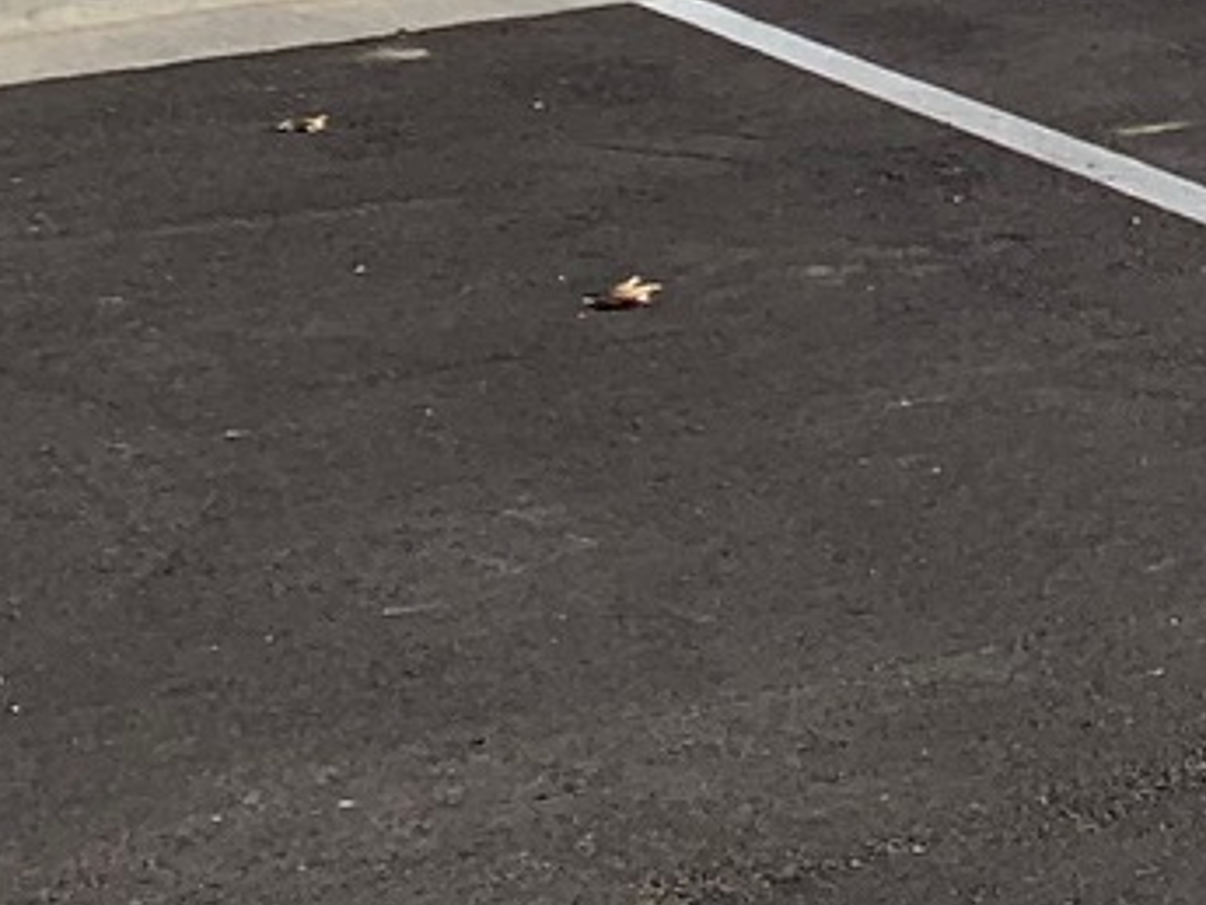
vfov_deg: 9.1
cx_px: 2527
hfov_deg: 11.5
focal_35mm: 152
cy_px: -1010
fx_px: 5297
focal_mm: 4.25
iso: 25
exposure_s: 1/2833
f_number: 1.8
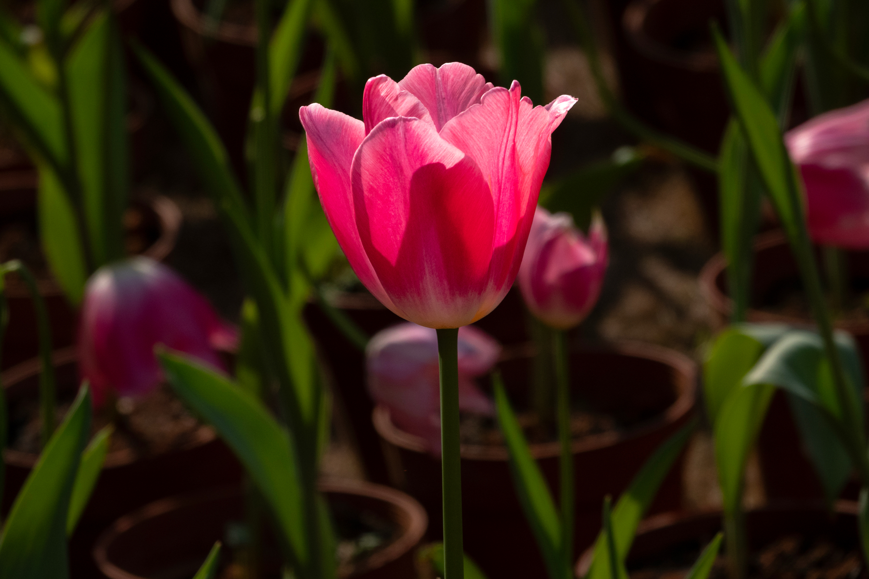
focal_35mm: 371
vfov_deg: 3.7
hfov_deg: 5.6
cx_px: 434
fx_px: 8955
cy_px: 290
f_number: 8
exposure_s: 1/1000
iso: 400
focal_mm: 135.89
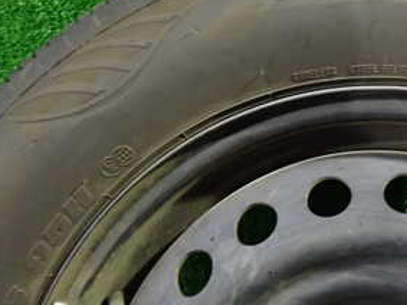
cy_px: 99
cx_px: 365
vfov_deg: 27.3
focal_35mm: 53
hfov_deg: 34.2
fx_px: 623
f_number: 2
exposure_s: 1/20
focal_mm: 4.5
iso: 800
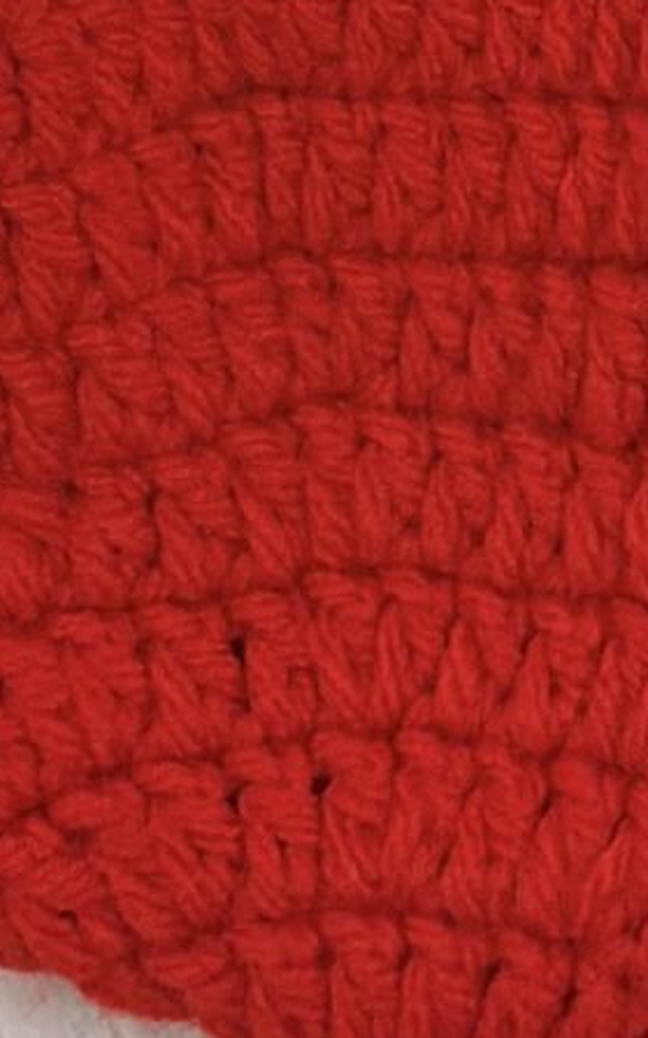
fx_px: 4469
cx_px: 913
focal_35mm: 158
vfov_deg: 11.0
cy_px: -1505
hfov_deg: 8.2
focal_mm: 5.96
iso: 125
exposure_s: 1/50
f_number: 1.6
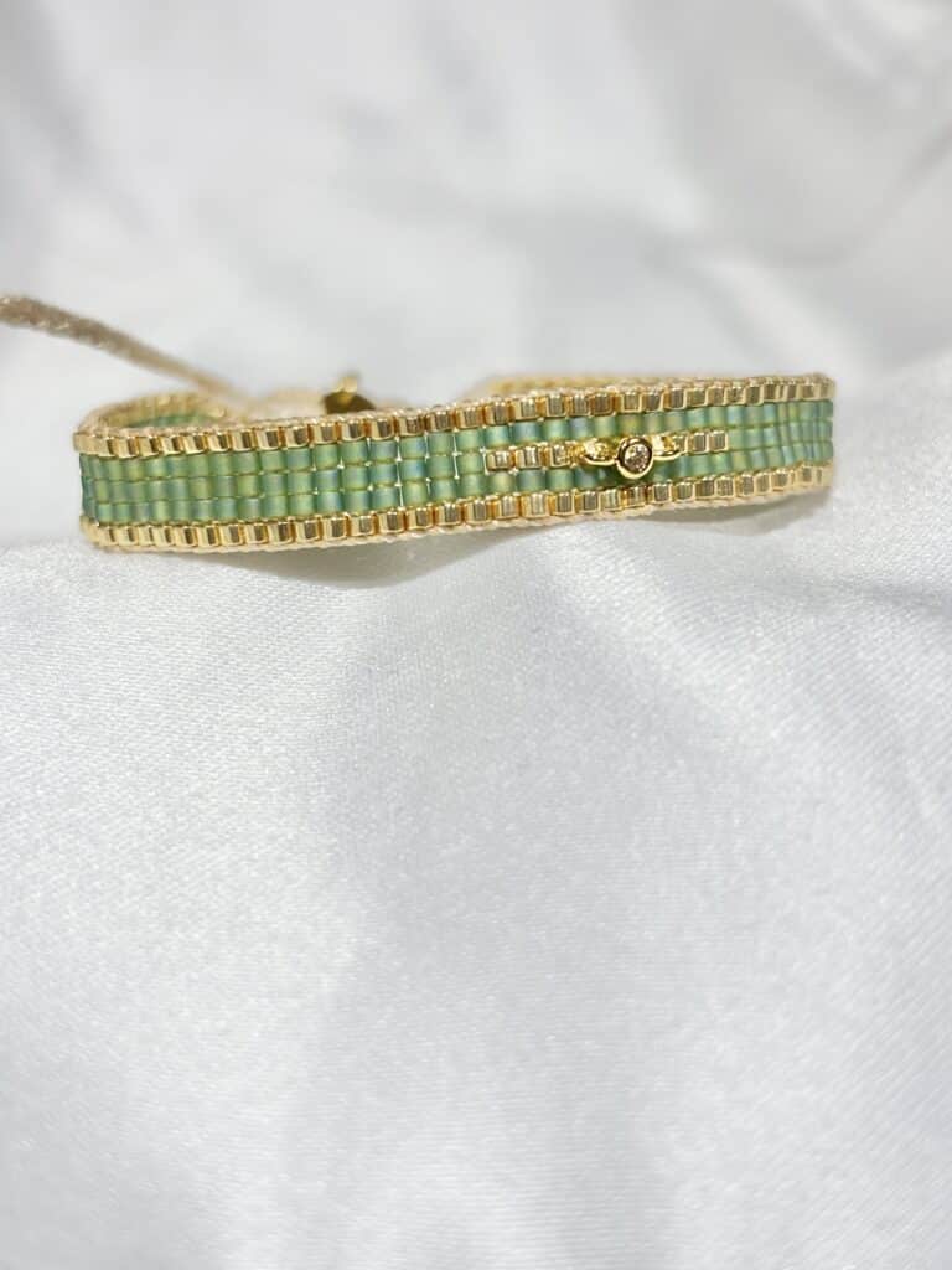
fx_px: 1907
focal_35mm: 52
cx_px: 476
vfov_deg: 36.8
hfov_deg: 28.0
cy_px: 635
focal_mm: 5.96
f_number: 1.6
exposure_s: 1/355
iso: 32
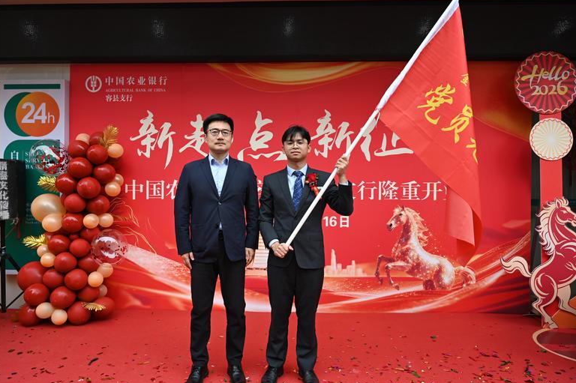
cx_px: 283
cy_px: 195
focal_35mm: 25
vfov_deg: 51.2
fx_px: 400
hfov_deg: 71.5
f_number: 5
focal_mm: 24
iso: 200
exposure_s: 1/250
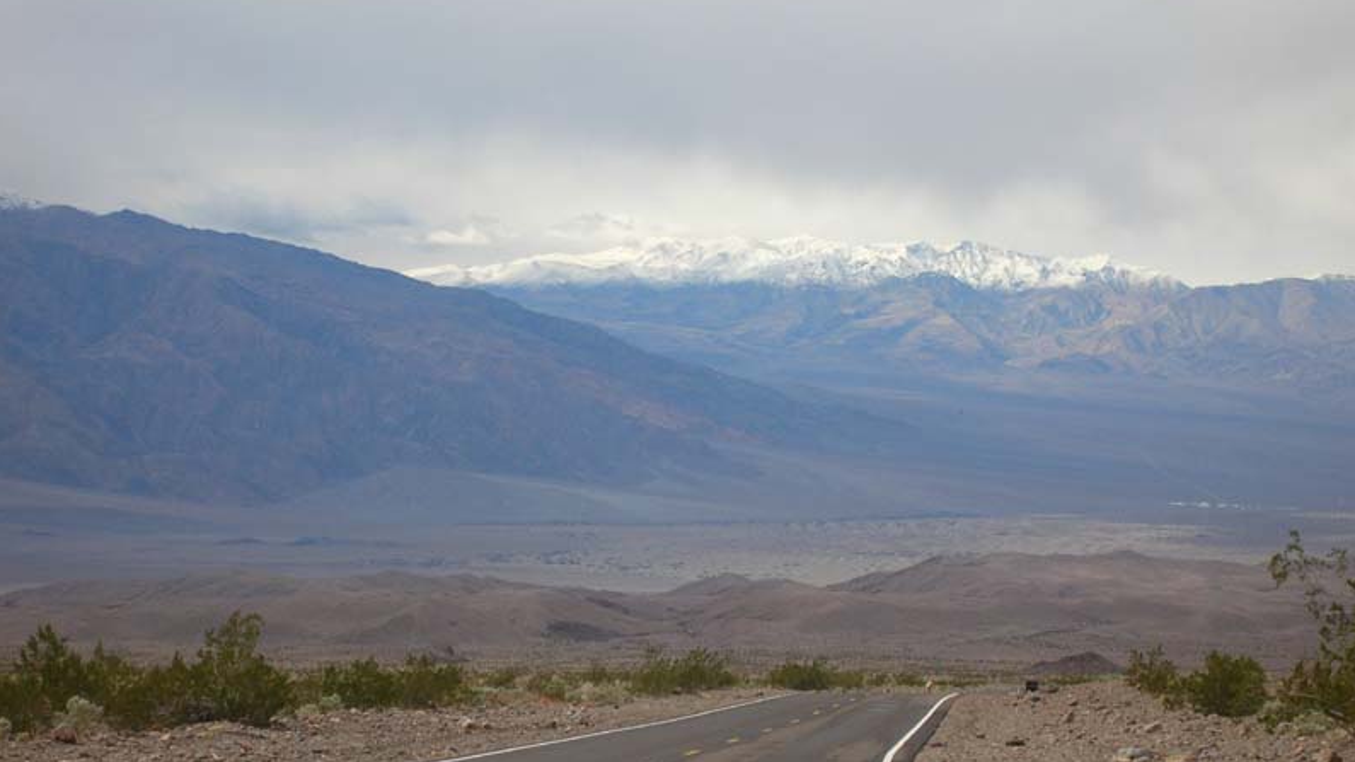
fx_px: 4131
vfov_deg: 10.5
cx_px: 677
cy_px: 461
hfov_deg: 18.6
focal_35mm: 115
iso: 50
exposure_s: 1/335
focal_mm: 17.4
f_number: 4.9
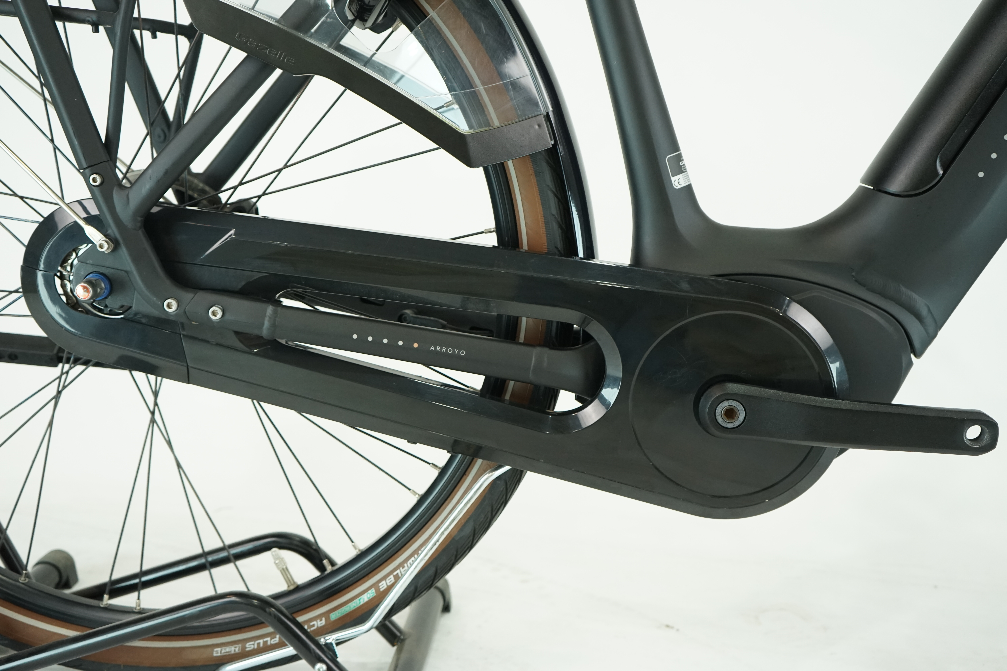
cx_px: 504
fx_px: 1119
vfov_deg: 33.4
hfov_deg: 48.5
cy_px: 336
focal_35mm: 40
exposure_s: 1/200
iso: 1600
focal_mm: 40
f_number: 5
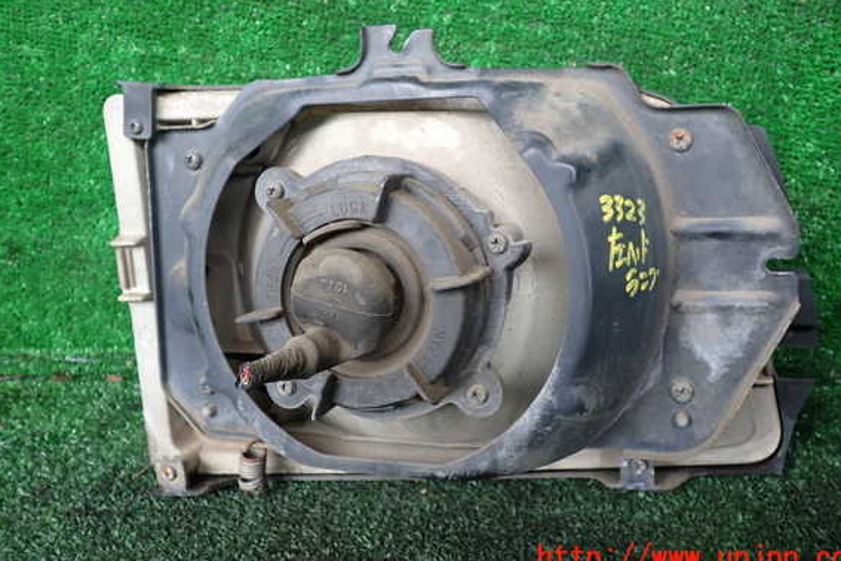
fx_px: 771
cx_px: 427
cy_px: 243
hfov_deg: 57.2
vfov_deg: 39.9
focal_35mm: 33
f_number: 2.3
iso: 200
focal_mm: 5.4
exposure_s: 1/50
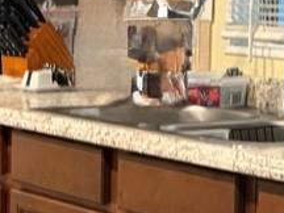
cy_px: 99
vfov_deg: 8.3
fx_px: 1460
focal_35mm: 178
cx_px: -168
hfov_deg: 10.6
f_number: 1.78
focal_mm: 6.76
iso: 400
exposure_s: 1/60
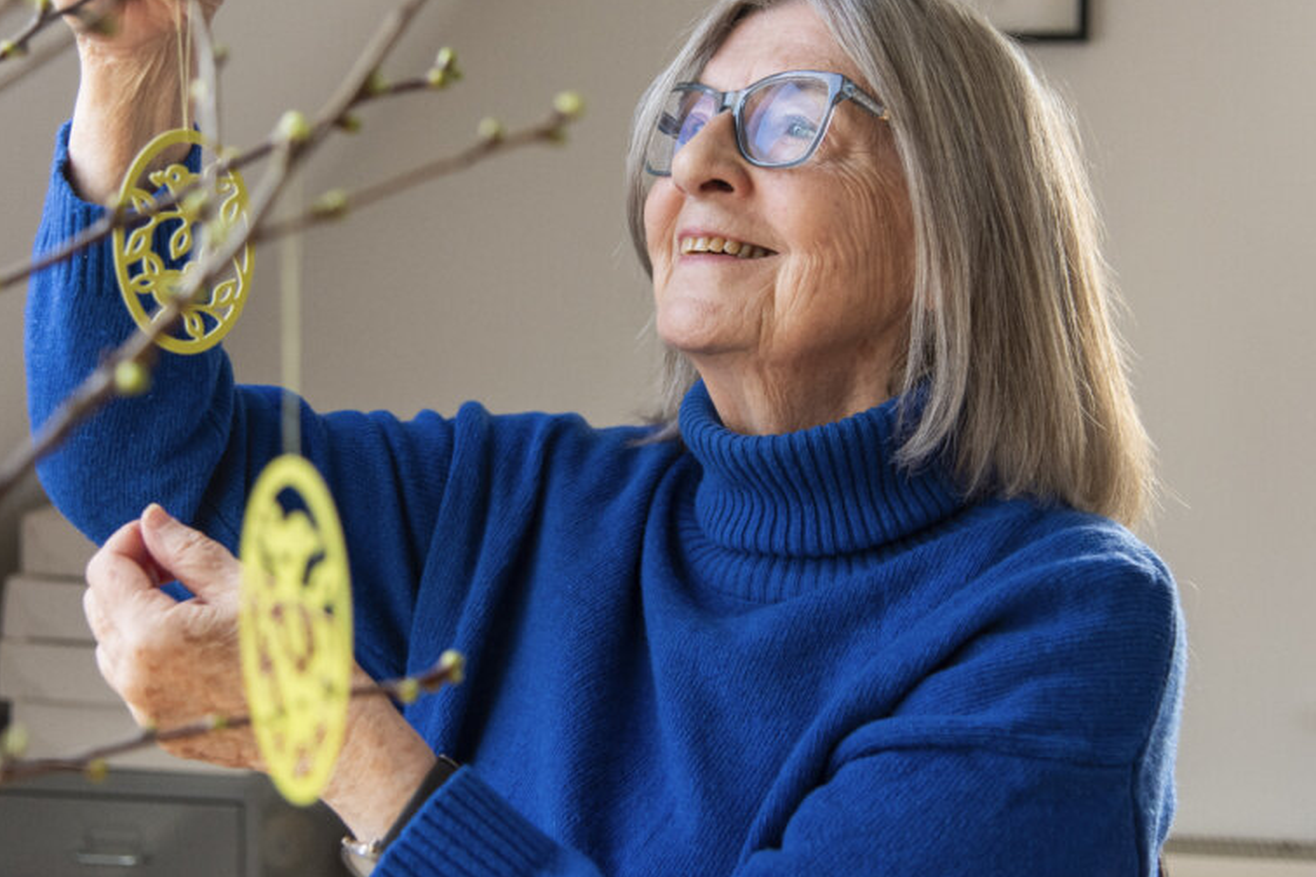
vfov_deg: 20.9
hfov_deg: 30.9
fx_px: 2376
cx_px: 578
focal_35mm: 65
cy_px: 321
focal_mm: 48
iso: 1250
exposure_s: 1/320
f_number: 4
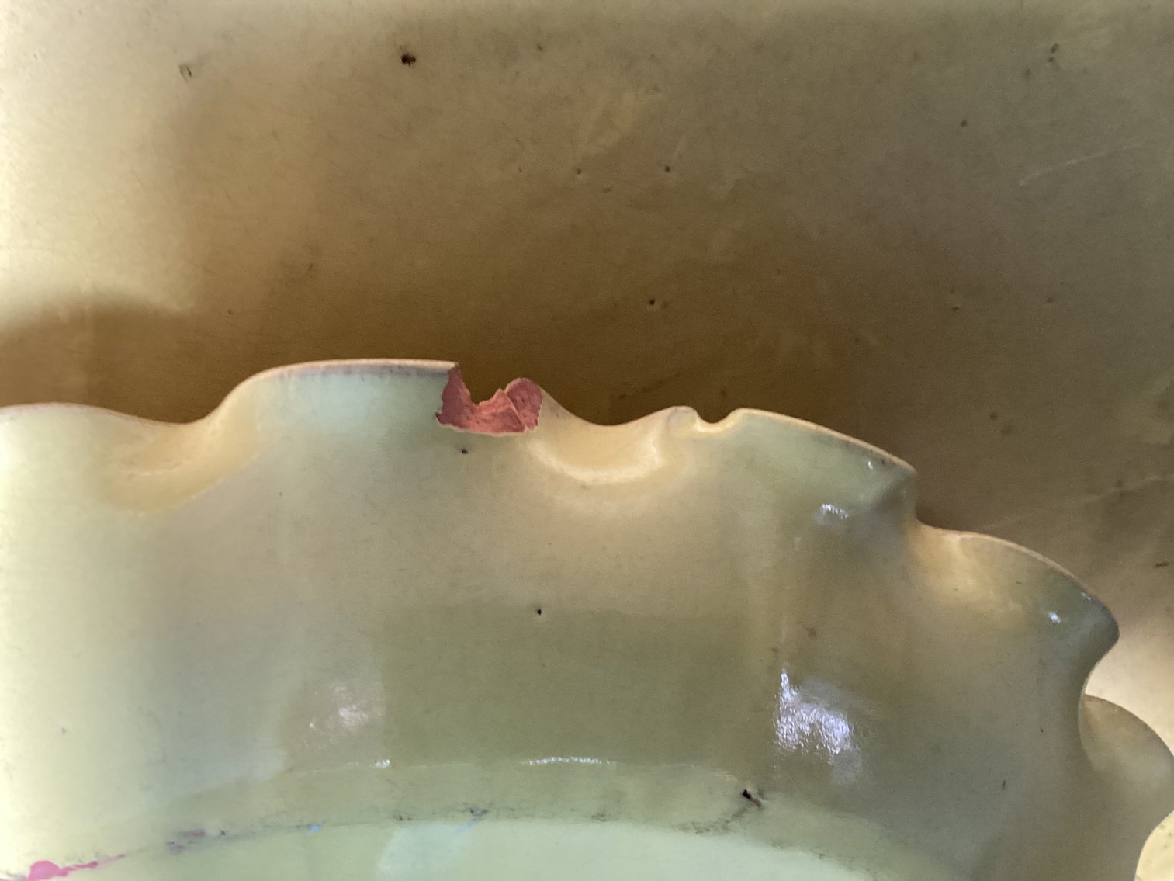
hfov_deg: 58.3
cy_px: 440
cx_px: 587
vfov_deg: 45.4
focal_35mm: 31
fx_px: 1051
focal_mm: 3.3
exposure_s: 1/33
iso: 400
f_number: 2.4
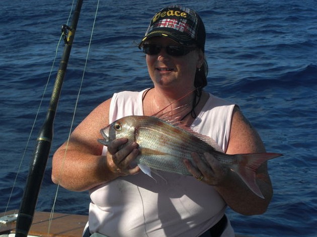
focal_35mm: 80
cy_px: 118
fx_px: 732
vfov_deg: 18.4
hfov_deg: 24.4
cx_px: 158
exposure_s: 1/400
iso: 80
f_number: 6
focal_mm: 16.6
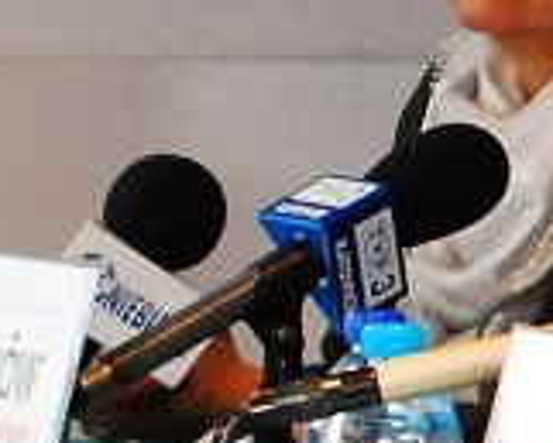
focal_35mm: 345
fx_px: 5650
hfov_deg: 5.3
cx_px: 1590
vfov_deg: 4.5
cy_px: 209
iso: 1600
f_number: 4
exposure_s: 1/25
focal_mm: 34
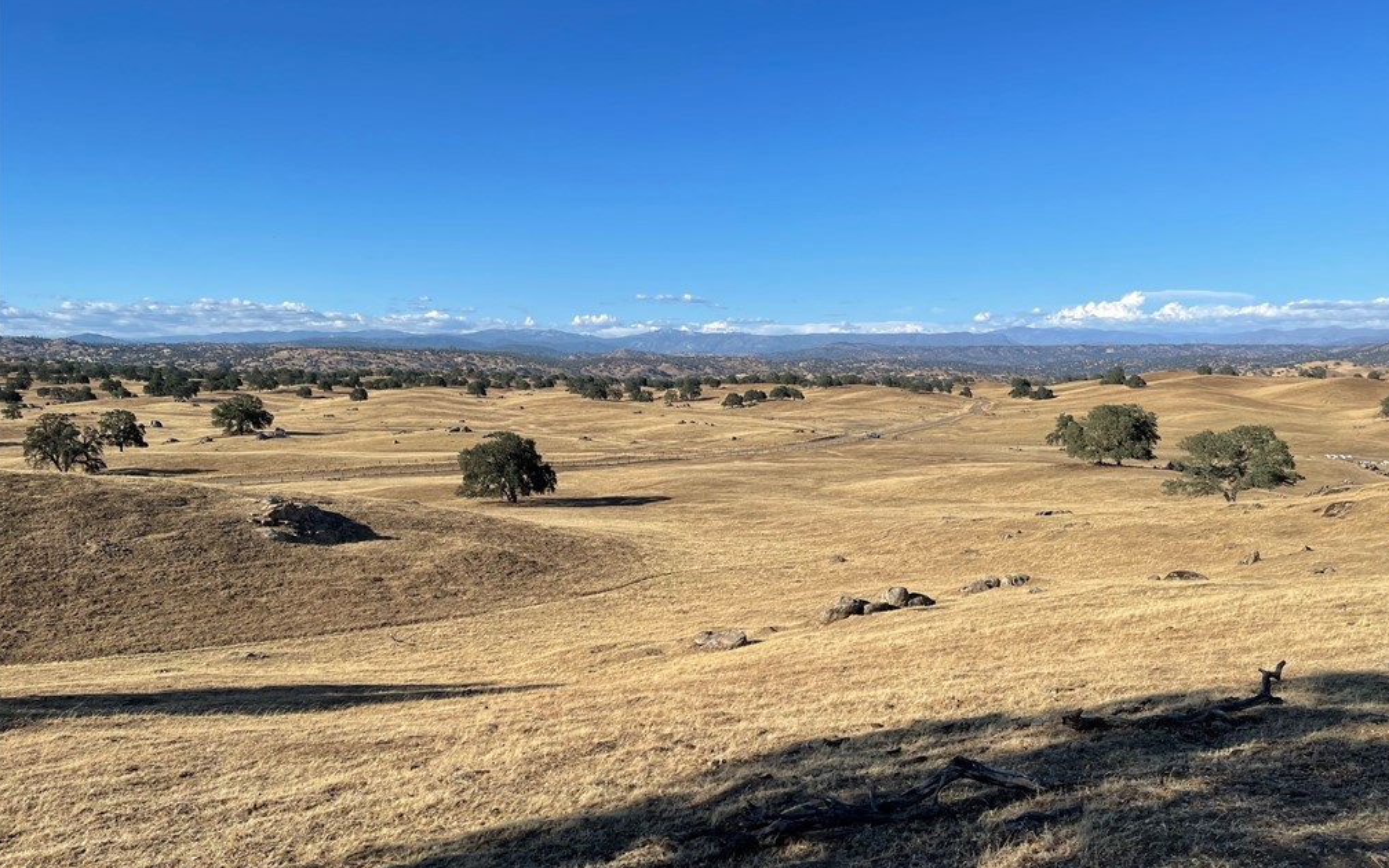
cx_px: 703
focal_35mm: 28
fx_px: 1060
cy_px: 460
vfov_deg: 44.5
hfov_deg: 66.5
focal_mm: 5.1
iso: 32
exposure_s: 1/3922
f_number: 1.6
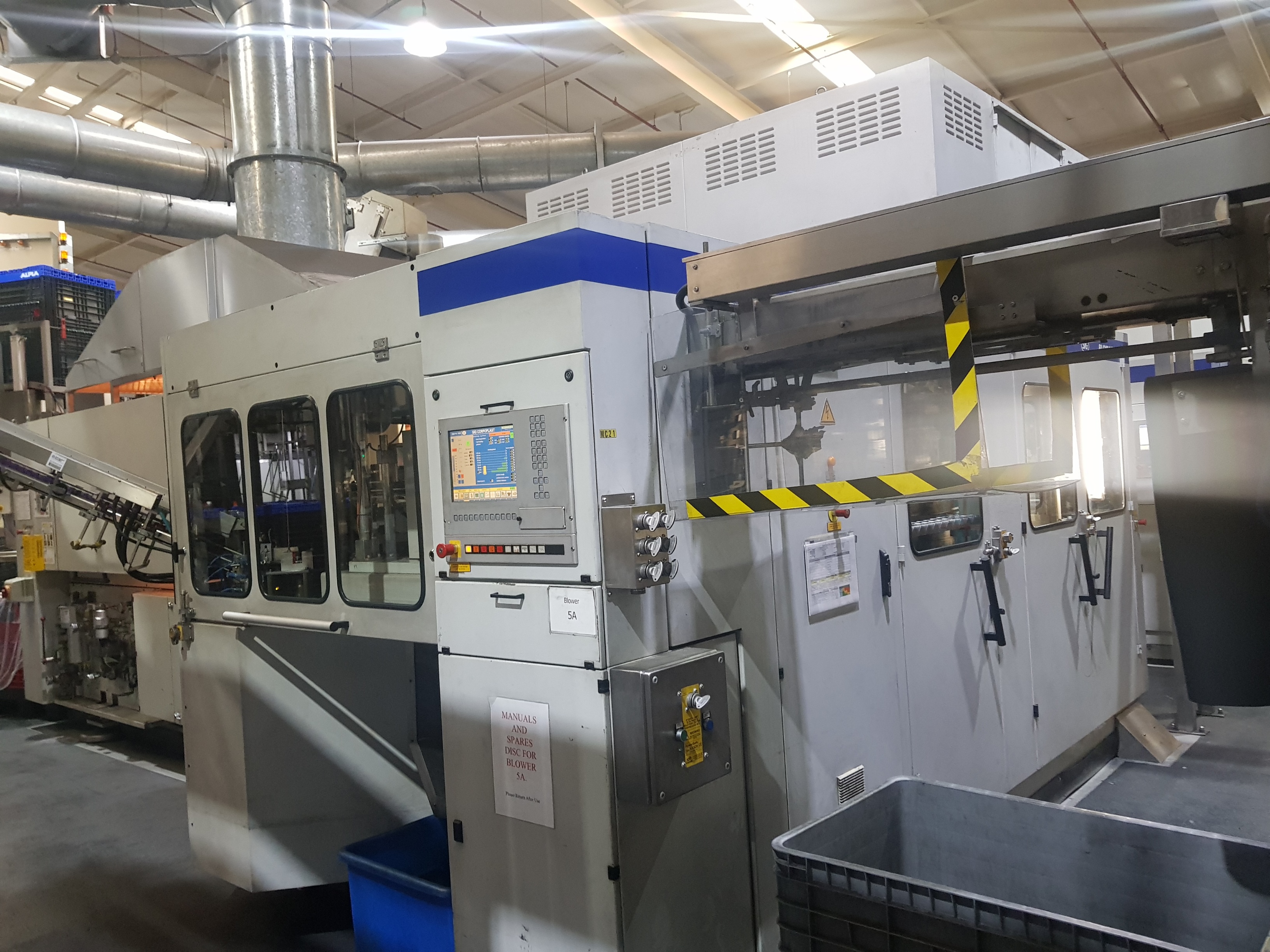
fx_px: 954
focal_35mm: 26
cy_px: 476
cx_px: 635
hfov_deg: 67.3
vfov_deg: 53.1
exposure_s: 1/25
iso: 250
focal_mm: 4.3
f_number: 1.7
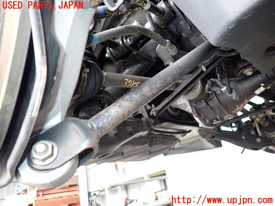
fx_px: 199
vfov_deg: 54.9
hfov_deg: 69.4
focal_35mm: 25
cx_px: 138
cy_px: 103
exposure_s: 1/125
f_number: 2
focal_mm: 4.5
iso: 320
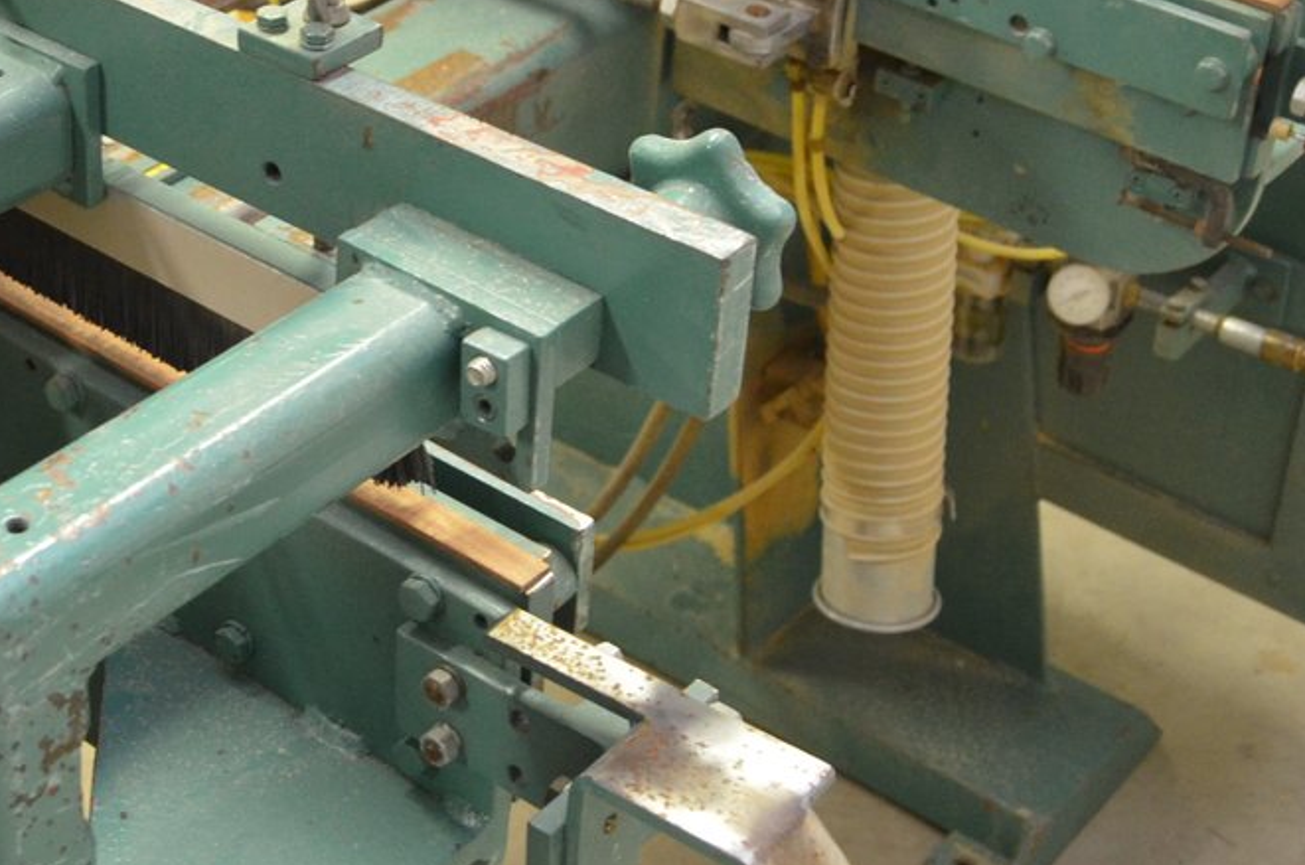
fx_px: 2533
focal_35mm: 70
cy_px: -27
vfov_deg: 18.8
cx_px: 138
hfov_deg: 27.9
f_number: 4
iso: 1400
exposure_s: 1/60
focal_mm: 18
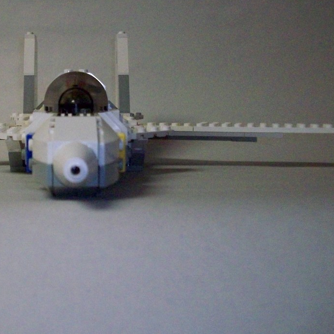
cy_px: 160
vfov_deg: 30.0
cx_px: 69
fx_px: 622
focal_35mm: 57
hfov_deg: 29.4
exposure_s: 1/128
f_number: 2.8
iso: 400
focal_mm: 6.2
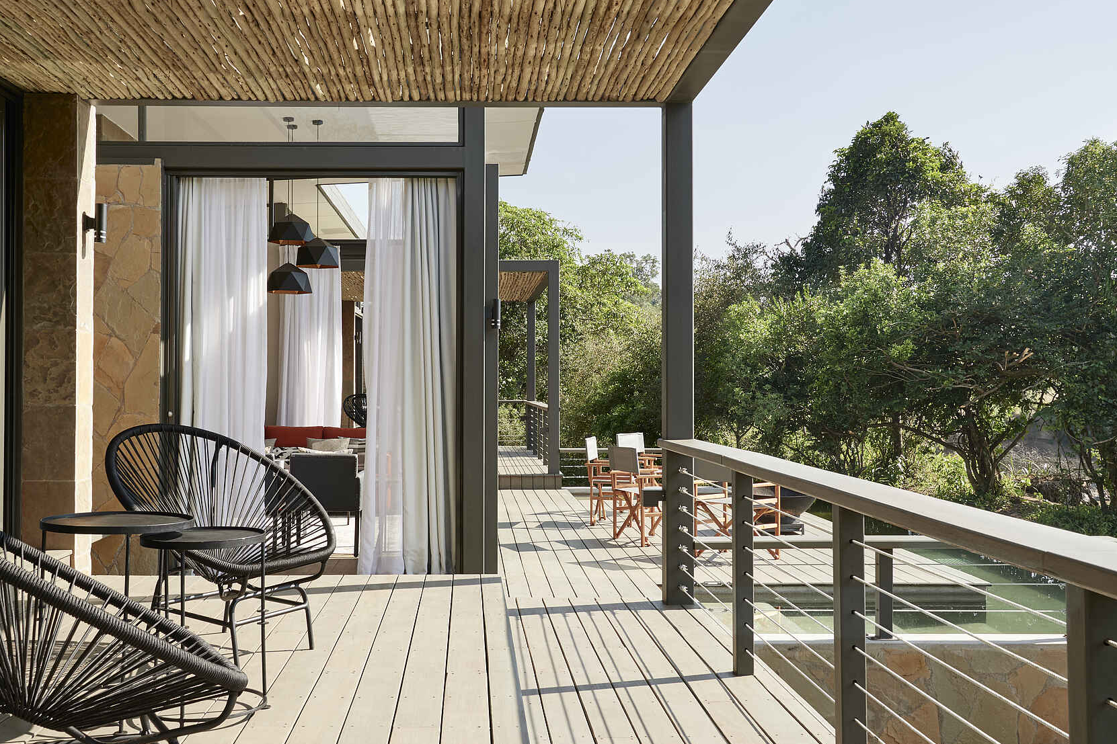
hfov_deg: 51.8
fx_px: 1148
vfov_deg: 35.9
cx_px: 510
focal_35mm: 37
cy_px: 372
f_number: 11
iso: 100
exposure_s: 1/45
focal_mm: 32
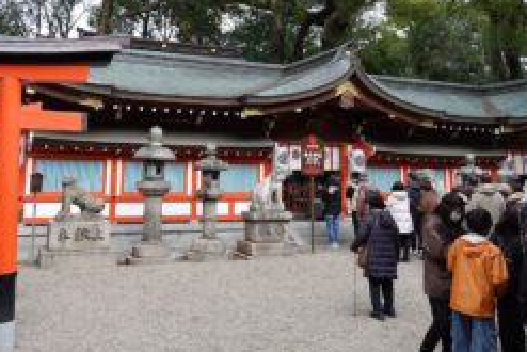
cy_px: 90
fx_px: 513
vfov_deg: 37.0
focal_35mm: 35
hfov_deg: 54.0
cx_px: 209
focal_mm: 6.9
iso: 160
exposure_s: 1/100
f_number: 2.8
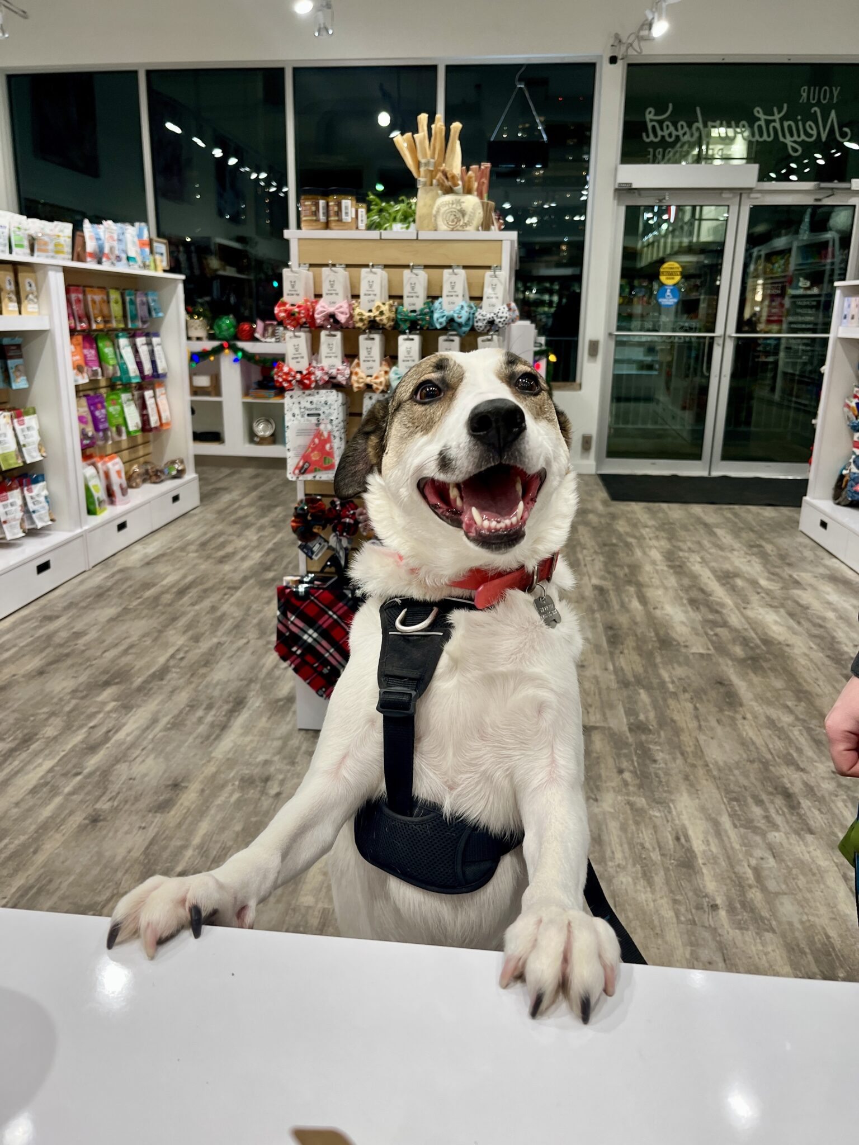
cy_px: 572
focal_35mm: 26
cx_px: 430
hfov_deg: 53.1
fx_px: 860
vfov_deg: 67.3
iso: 80
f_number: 1.6
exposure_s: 1/120
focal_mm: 5.1
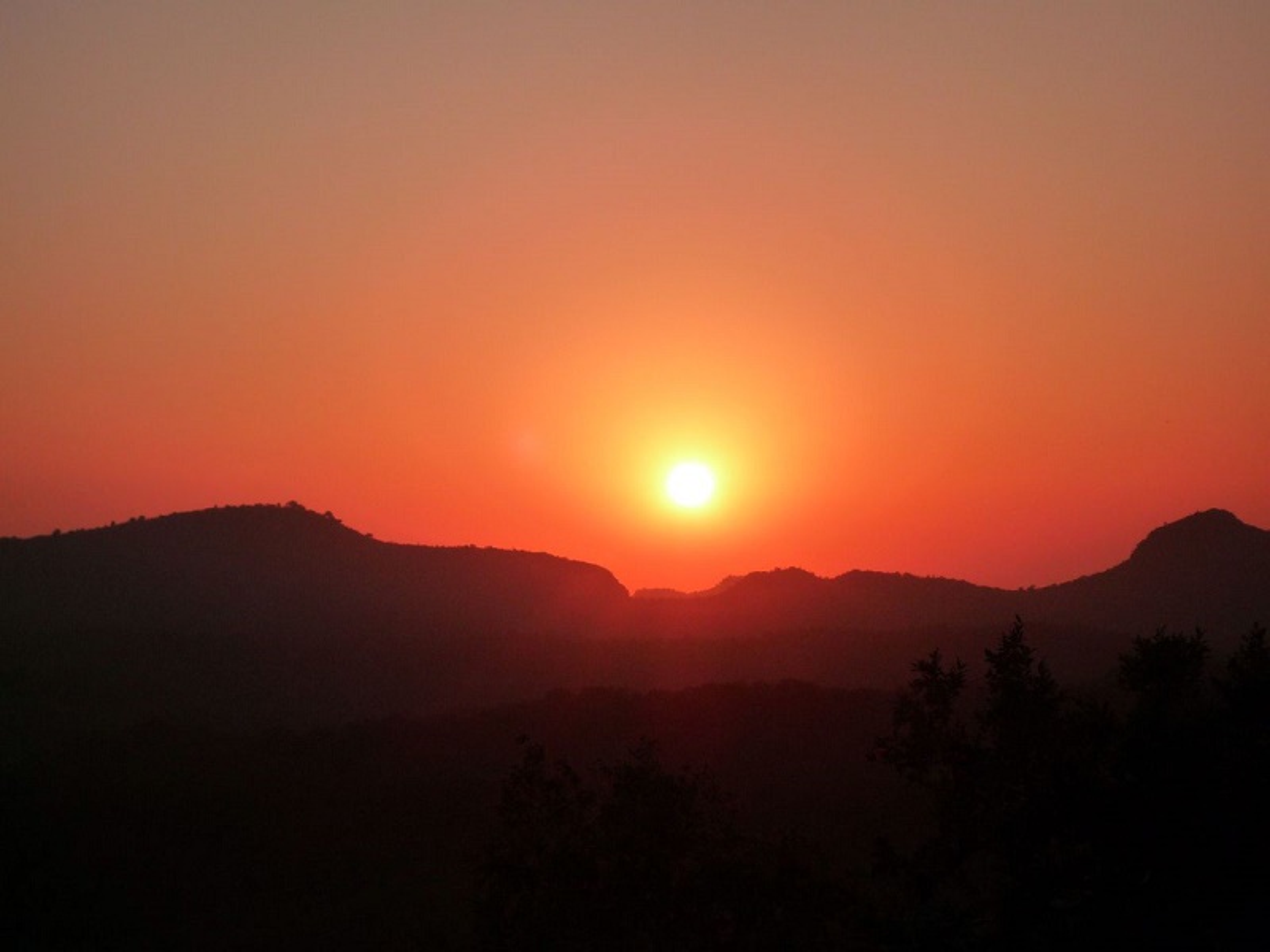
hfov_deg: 19.6
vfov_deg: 14.8
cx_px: 635
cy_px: 476
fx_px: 3669
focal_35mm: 100
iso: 160
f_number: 5.6
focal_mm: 17.6
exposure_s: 1/800
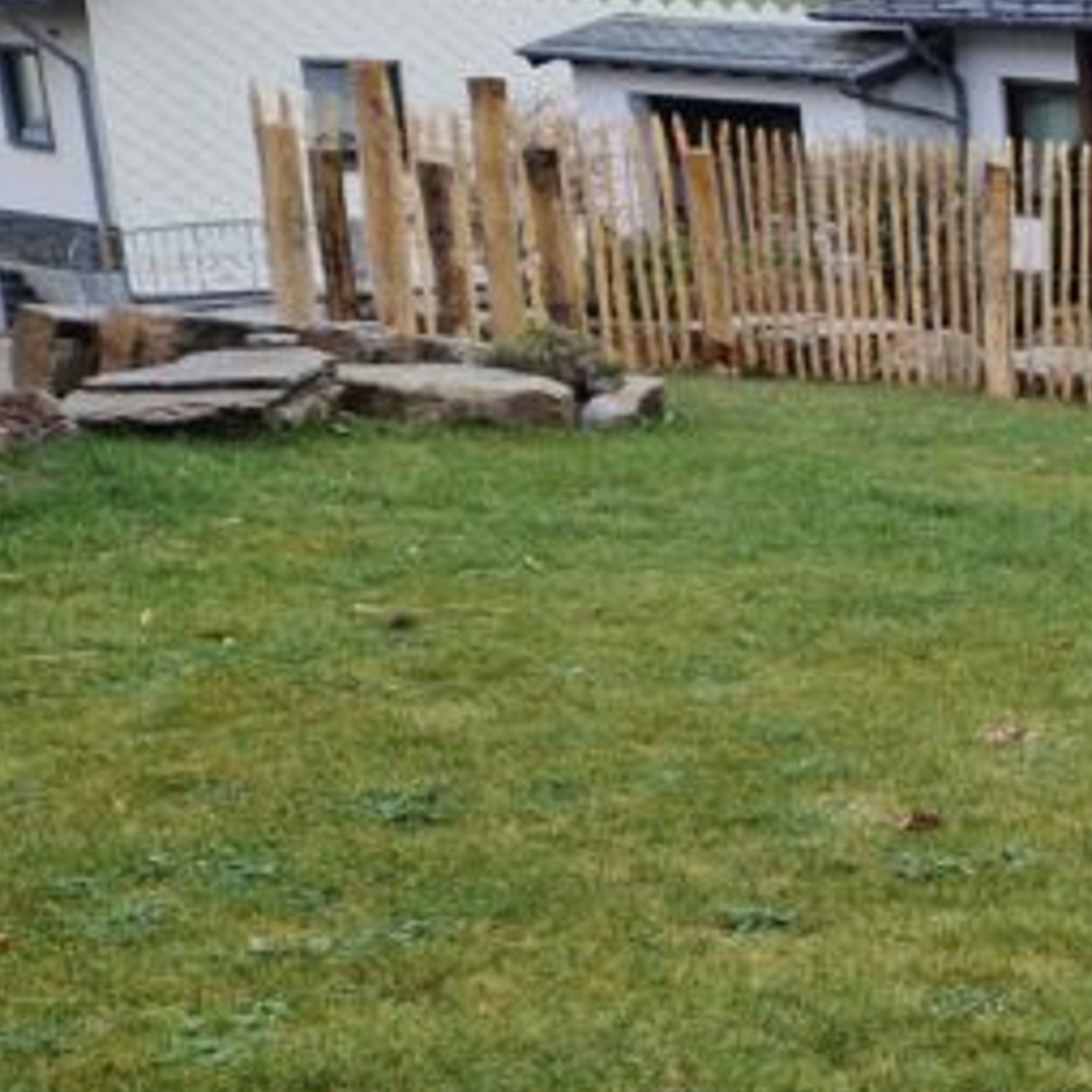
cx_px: 2034
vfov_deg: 21.3
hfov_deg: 17.3
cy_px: 1036
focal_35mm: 79
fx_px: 2820
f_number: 1.8
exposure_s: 1/162
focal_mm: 5.4
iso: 50
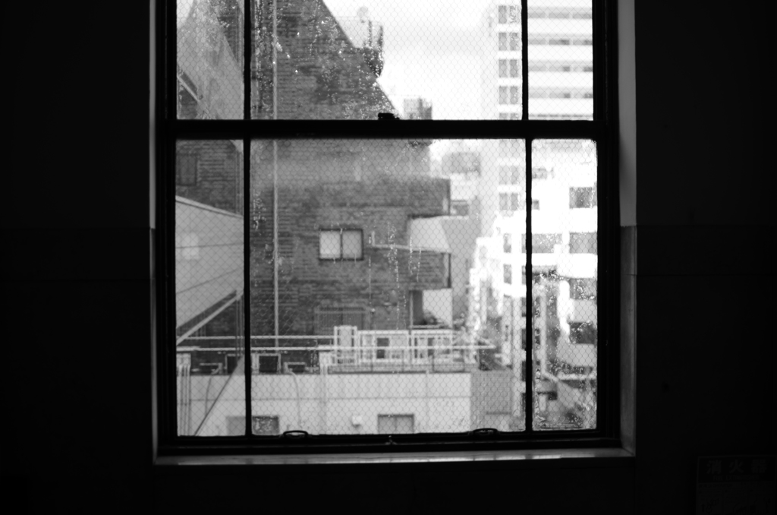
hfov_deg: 37.9
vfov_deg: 25.6
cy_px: 258
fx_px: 1131
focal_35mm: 52
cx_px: 388
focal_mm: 35
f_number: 1.8
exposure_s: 1/1000
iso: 100
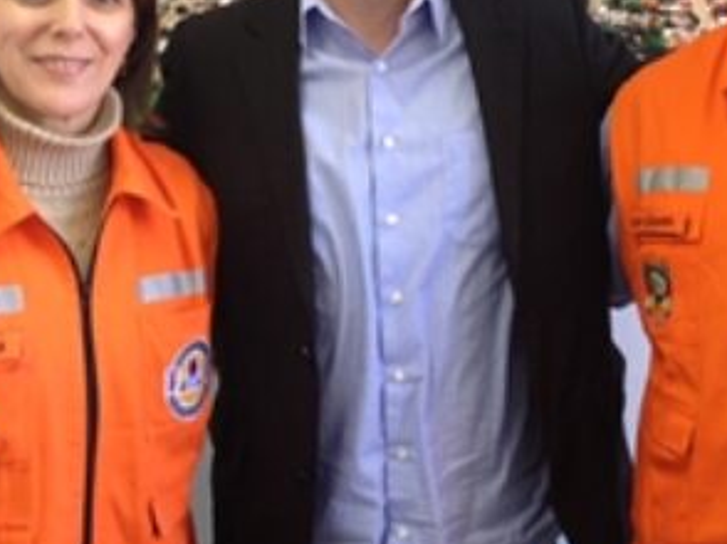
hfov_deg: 31.2
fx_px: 1301
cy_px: 74
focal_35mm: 62
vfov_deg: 23.1
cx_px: 413
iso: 64
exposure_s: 1/20
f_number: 2.4
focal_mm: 4.28
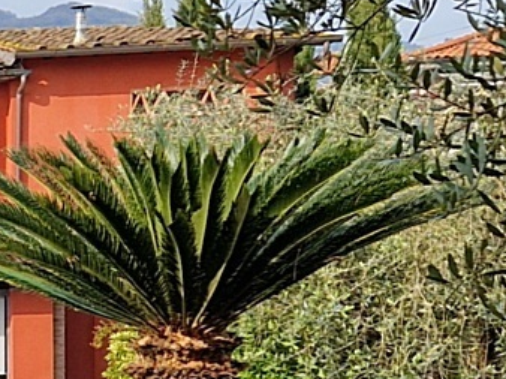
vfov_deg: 11.0
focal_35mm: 131
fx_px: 1914
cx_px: -536
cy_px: 488
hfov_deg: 12.9
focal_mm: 5.4
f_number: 1.8
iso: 50
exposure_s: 1/1116
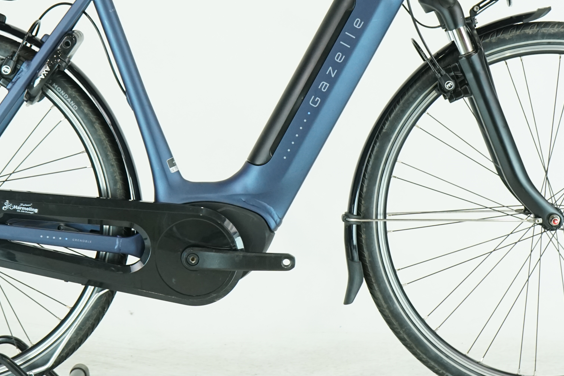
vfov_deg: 13.3
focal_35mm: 102
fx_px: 1598
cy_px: 63
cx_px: 249
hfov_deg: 20.0
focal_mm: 51
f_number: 5.6
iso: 1600
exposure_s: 1/200
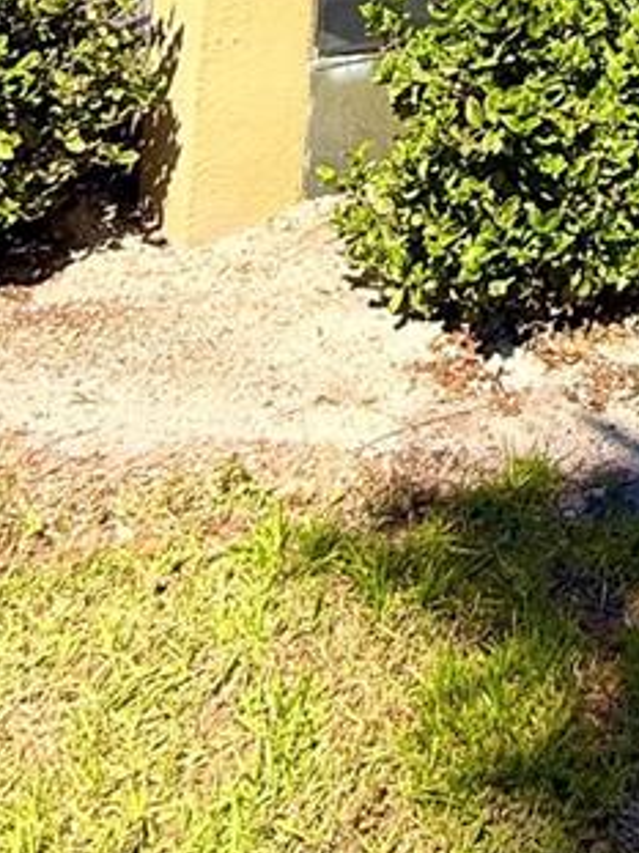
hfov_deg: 23.8
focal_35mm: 54
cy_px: -368
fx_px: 1330
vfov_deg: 27.1
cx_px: 831
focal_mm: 2.22
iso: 50
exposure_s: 1/1745
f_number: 2.2
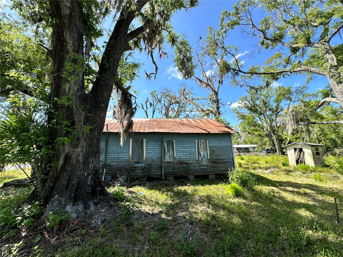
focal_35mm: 14
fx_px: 139
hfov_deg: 102.1
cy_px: 128
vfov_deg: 85.7
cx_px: 172
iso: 40
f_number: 2.2
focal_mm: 2.22
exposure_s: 1/1159
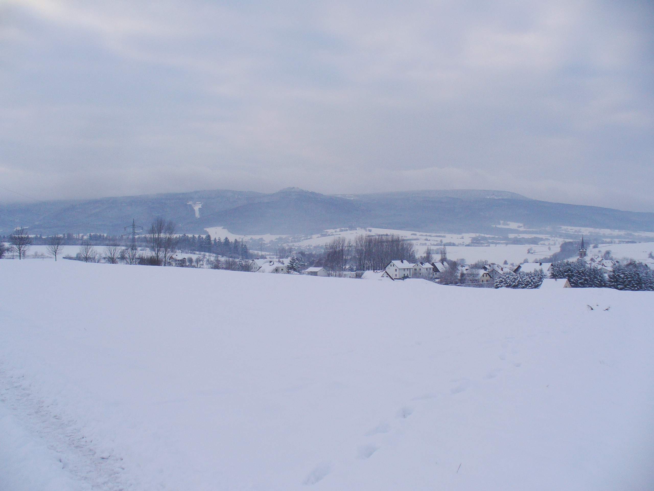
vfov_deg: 38.7
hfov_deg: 50.1
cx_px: 327
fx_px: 699
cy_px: 246
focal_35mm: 37
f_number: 5.6
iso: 80
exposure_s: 1/125
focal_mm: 6.1
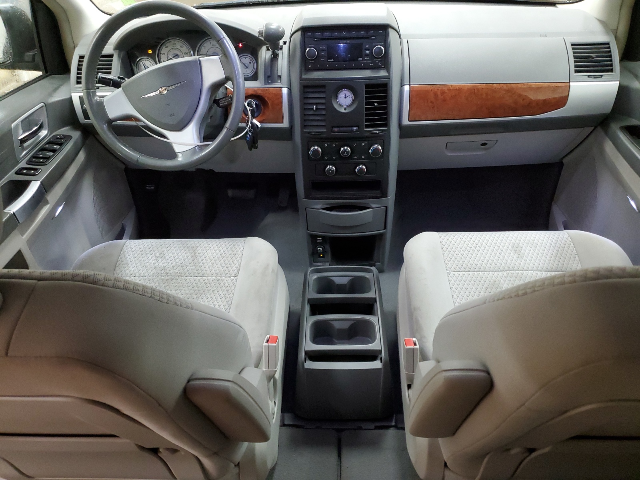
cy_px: 240
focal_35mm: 26
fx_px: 481
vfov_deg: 53.1
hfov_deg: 67.3
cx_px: 320
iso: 327
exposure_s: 1/30
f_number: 1.5
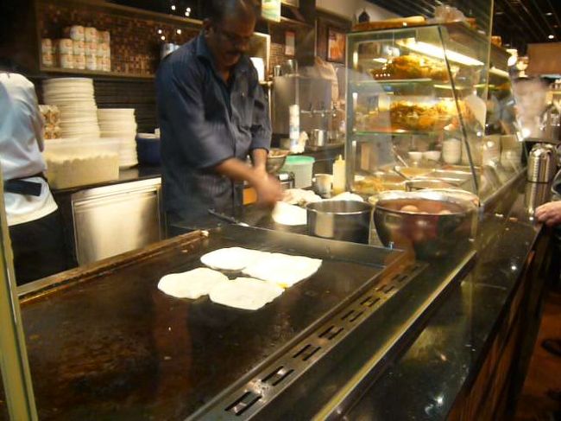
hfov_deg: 63.5
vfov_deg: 49.7
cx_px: 280
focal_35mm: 28
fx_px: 454
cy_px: 210
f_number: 2.8
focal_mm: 4.6
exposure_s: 1/30
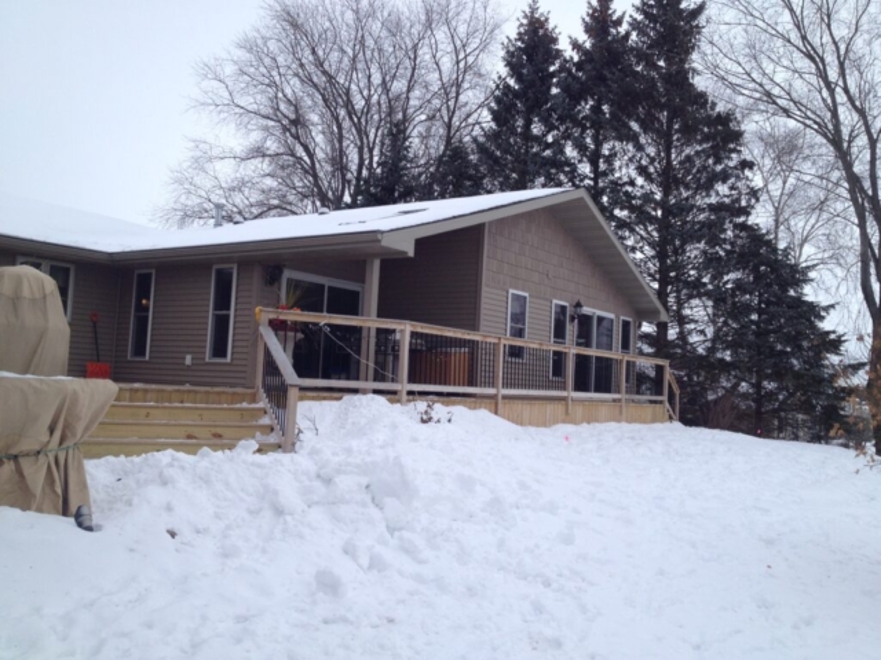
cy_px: 330
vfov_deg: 40.7
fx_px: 891
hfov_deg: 52.6
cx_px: 440
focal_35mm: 35
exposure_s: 1/1126
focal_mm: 4.28
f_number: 2.4
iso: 50
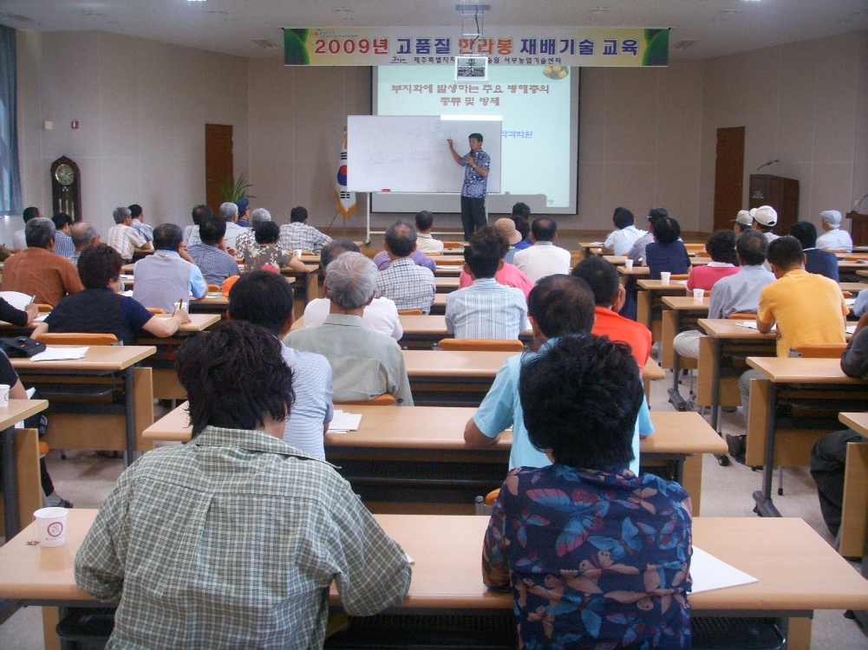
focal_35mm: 39
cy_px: 325
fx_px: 978
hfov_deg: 47.9
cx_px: 434
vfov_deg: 36.8
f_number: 3.5
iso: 150
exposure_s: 1/20
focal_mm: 6.6
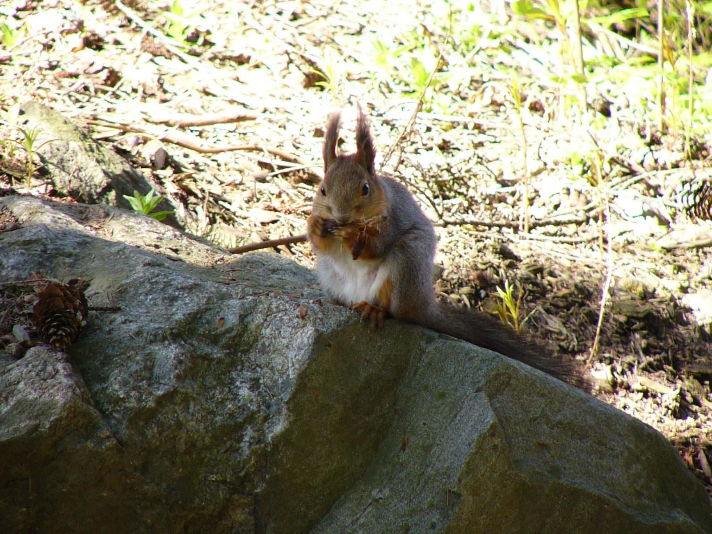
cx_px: 356
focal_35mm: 420
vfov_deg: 3.5
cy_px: 267
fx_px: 8639
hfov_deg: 4.7
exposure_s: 1/60
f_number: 2.8
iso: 50
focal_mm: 55.2
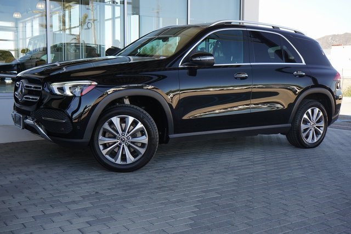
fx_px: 400
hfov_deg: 47.4
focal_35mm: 41
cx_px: 176
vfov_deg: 32.6
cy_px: 117
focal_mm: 41
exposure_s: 1/800
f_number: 8
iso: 2000
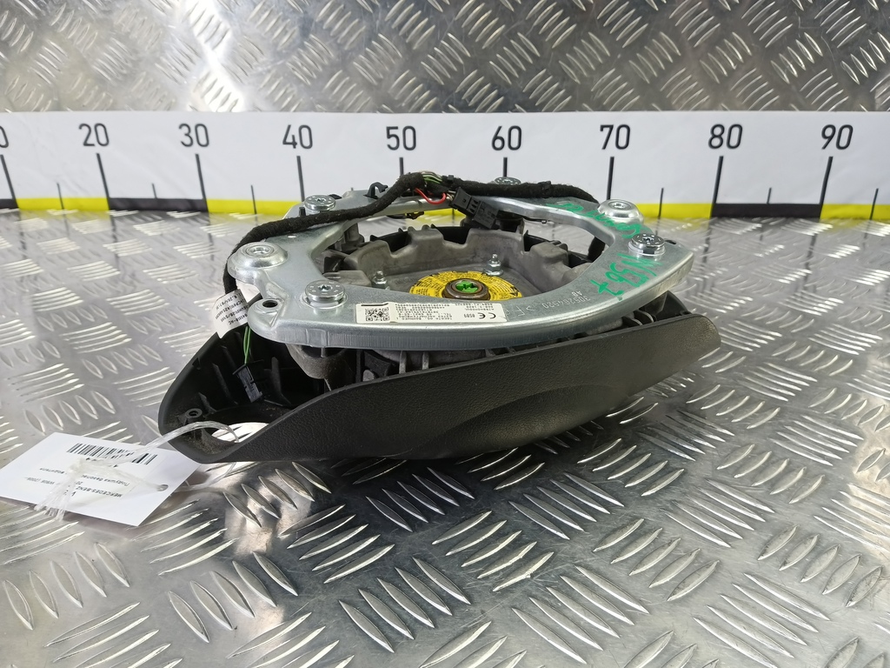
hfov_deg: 73.9
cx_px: 445
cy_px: 334
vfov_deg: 58.9
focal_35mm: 23
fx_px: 591
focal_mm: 4.11
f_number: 1.6
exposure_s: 1/50
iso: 158
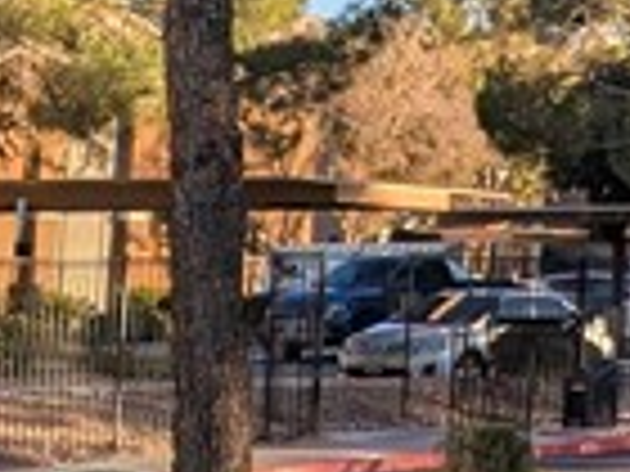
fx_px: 3185
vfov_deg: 8.3
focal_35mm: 175
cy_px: -202
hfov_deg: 10.4
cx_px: 1285
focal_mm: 6.81
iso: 46
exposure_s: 1/1011
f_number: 1.85
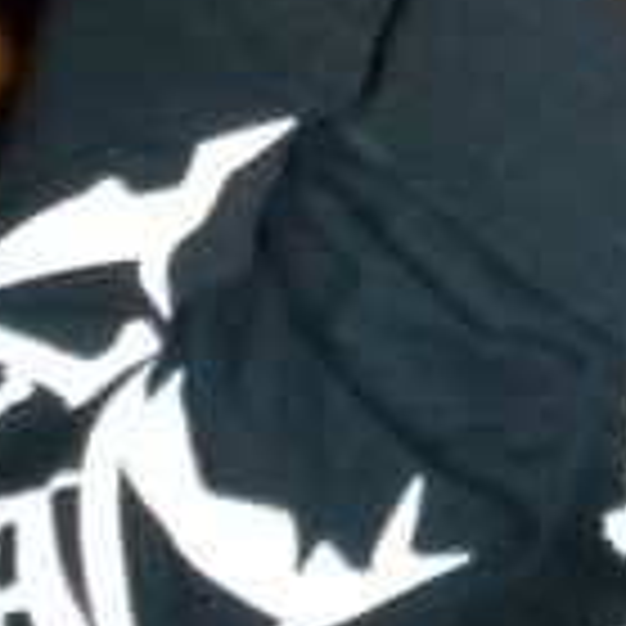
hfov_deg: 7.0
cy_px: -1081
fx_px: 4931
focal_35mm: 241
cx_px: 1297
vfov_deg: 6.7
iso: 400
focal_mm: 6.6
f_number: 3.5
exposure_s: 1/8
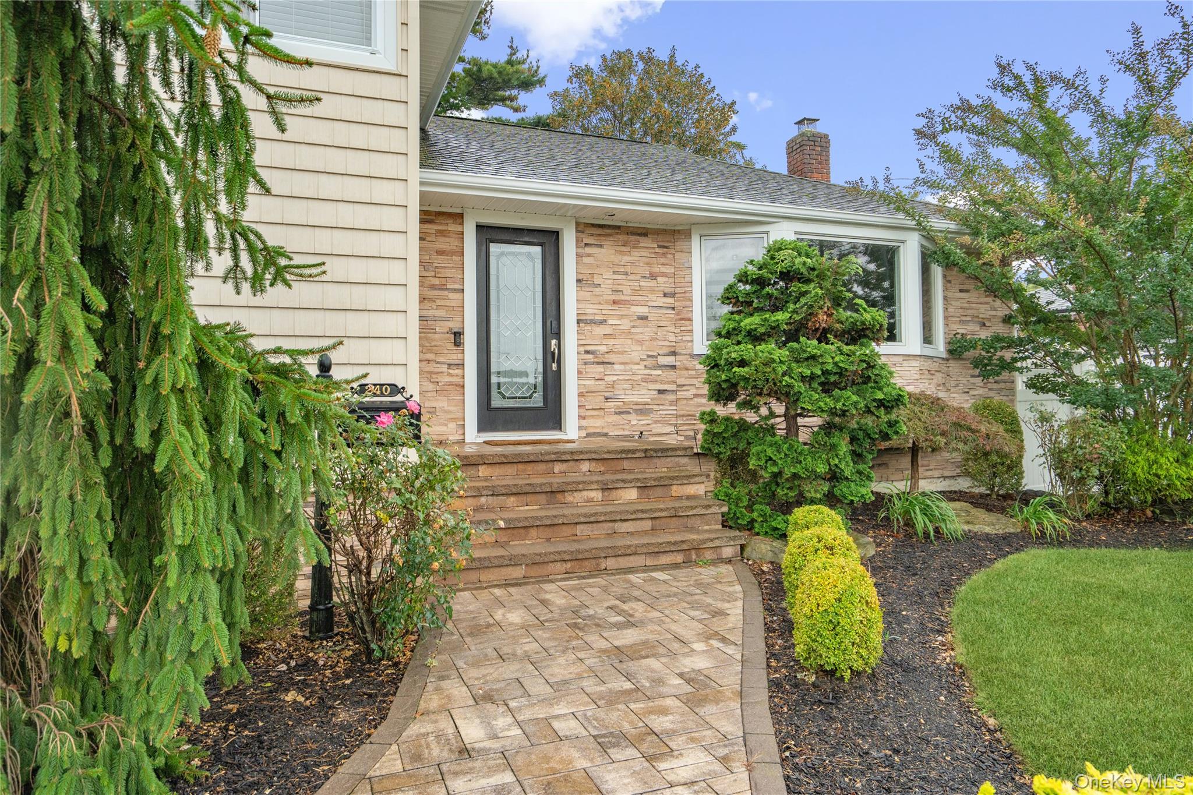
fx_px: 762
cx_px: 596
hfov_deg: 76.1
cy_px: 398
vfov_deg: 55.1
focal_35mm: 23
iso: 1000
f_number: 6.3
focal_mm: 23
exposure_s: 1/200
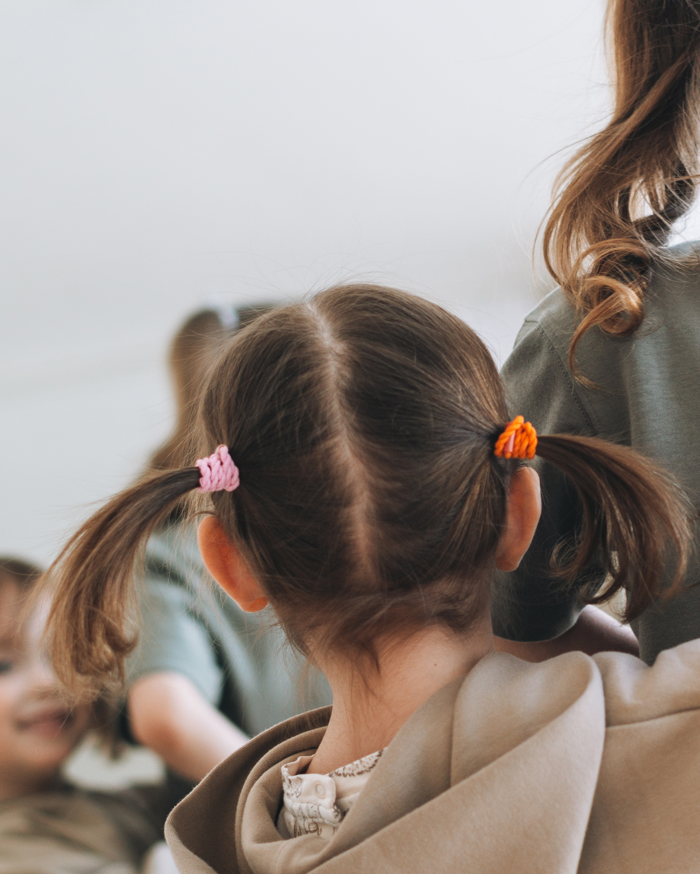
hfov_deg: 12.1
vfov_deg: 15.3
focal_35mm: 126
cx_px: 709
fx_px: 3262
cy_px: 477
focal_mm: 50
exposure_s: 1/250
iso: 200
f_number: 2.5
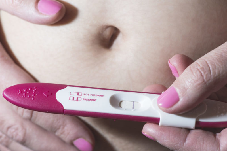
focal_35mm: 105
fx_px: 662
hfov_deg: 19.5
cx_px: 114
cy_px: 76
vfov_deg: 13.0
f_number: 7.1
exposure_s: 1/200
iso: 100
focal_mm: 105
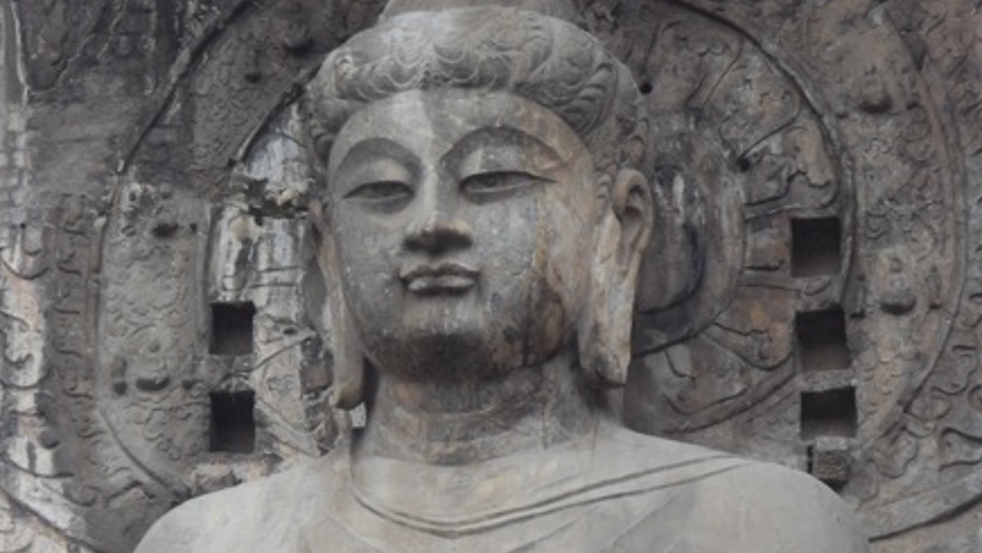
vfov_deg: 9.4
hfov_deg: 16.6
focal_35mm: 129
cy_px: 305
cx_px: 492
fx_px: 3360
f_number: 4.5
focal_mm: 19.8
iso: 160
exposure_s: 1/90
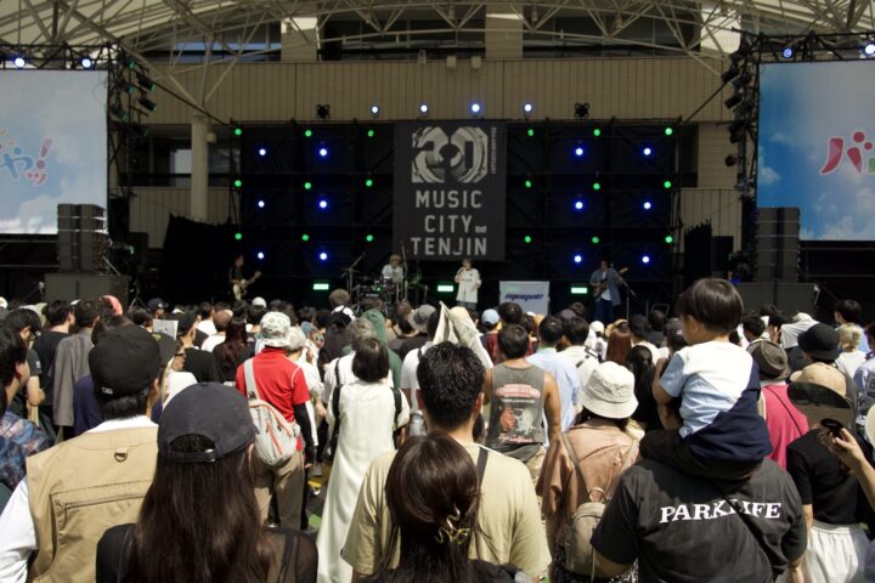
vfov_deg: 38.9
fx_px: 826
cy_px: 292
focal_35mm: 34
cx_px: 438
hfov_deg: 55.8
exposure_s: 1/800
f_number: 5.6
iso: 200
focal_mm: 34
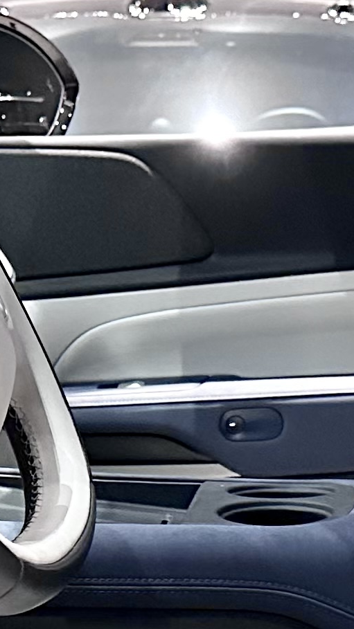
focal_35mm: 116
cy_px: 458
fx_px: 1937
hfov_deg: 10.4
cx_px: 281
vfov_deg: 18.4
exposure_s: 1/50
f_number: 1.78
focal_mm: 6.86
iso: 800
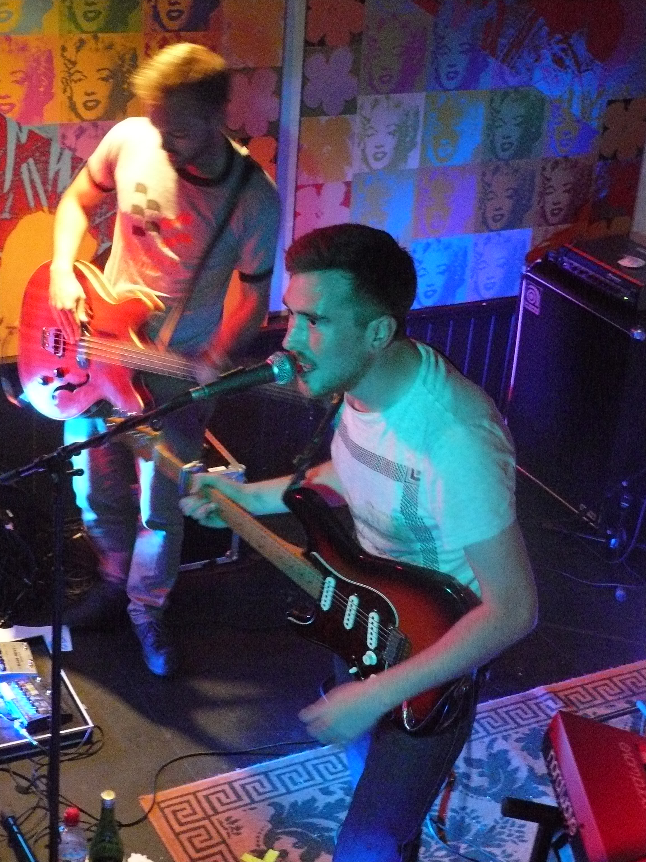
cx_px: 323
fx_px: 1493
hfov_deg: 24.4
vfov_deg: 32.2
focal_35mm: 60
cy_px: 431
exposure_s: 1/8
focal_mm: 10.1
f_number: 3.2
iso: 800
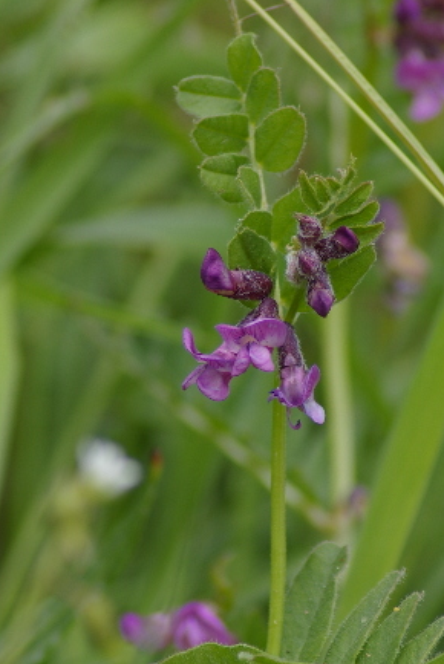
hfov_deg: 2.7
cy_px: 361
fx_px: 9585
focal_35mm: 519
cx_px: 250
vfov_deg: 4.0
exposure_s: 1/350
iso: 200
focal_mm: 200
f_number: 6.7
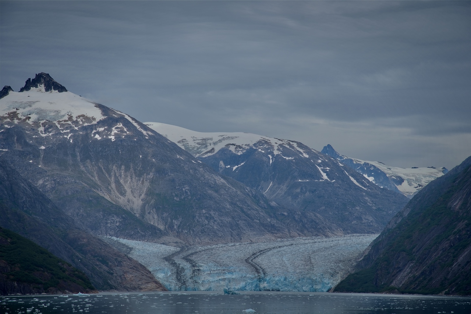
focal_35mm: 120
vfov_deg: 11.4
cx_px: 236
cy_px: 157
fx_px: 1570
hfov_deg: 17.1
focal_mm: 120
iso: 100
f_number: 9
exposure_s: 1/320
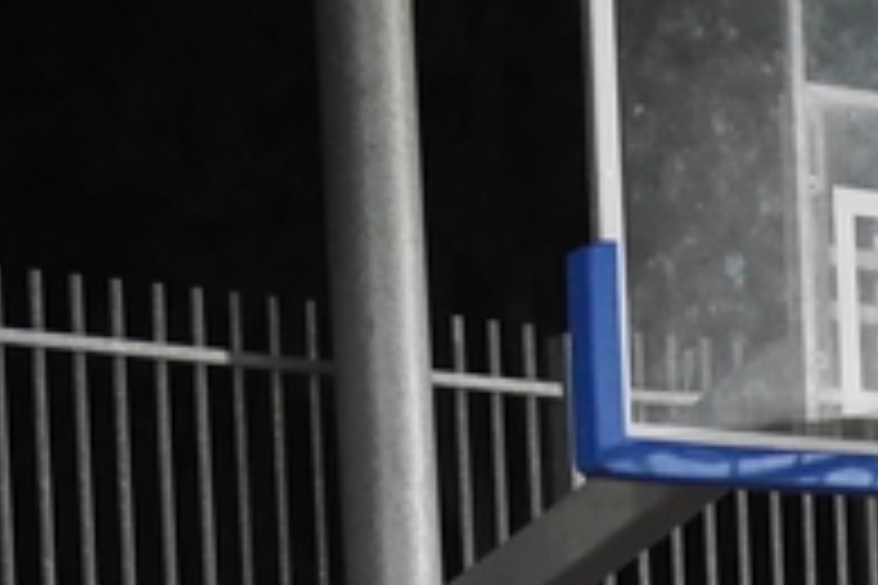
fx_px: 5341
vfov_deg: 6.0
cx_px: 1189
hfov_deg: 9.2
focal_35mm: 219
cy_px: 1422
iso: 1600
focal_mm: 20
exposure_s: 1/80
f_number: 3.2
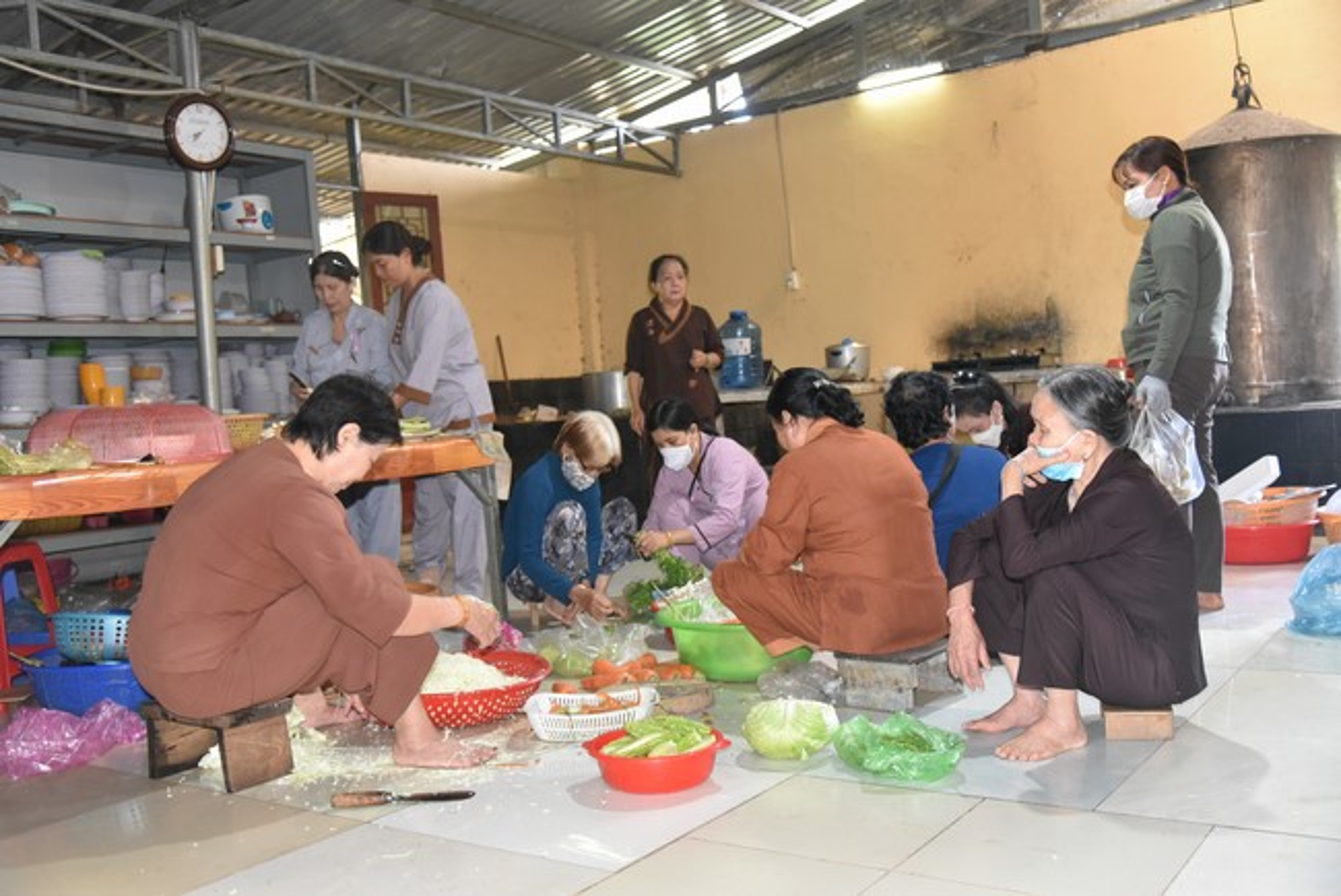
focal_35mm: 34
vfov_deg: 38.9
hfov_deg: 55.8
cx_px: 670
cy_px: 448
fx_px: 1267
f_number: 4
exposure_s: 1/60
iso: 3200
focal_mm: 34
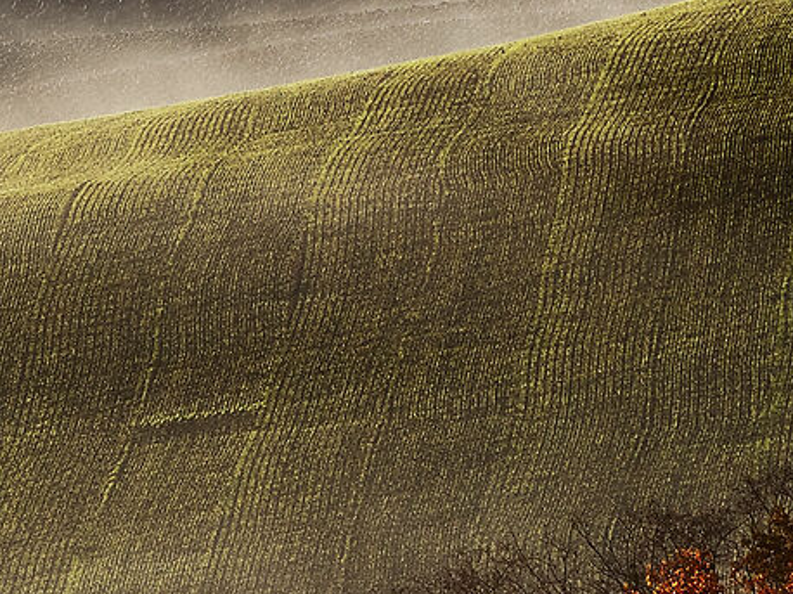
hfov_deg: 1.7
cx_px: 1551
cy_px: -733
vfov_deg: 1.3
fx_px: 26560
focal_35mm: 1160
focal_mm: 230
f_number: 8
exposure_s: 1/250
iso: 64
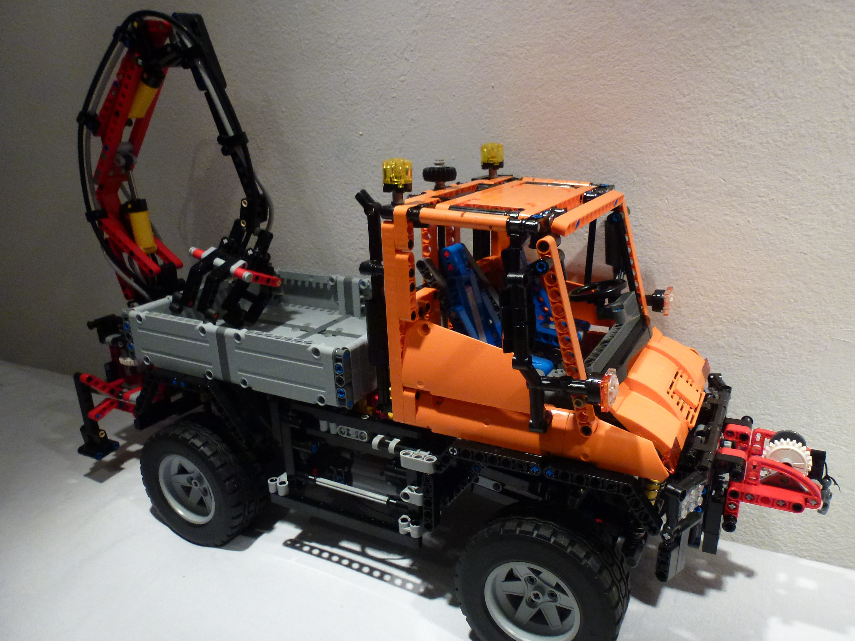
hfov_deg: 67.2
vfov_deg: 53.0
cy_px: 339
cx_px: 455
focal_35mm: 26
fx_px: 642
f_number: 3.3
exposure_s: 1/60
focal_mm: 4.3
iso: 250
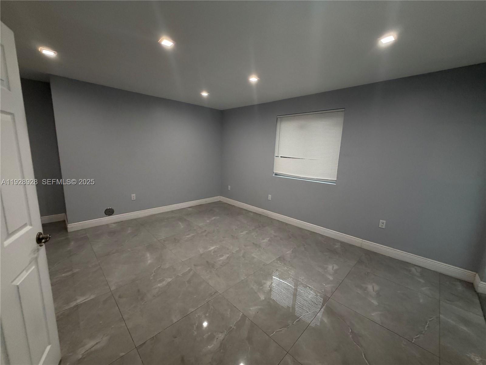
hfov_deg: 102.1
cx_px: 243
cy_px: 182
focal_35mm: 14
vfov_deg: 85.7
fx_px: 197
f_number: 2.2
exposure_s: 1/120
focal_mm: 2.22
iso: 250
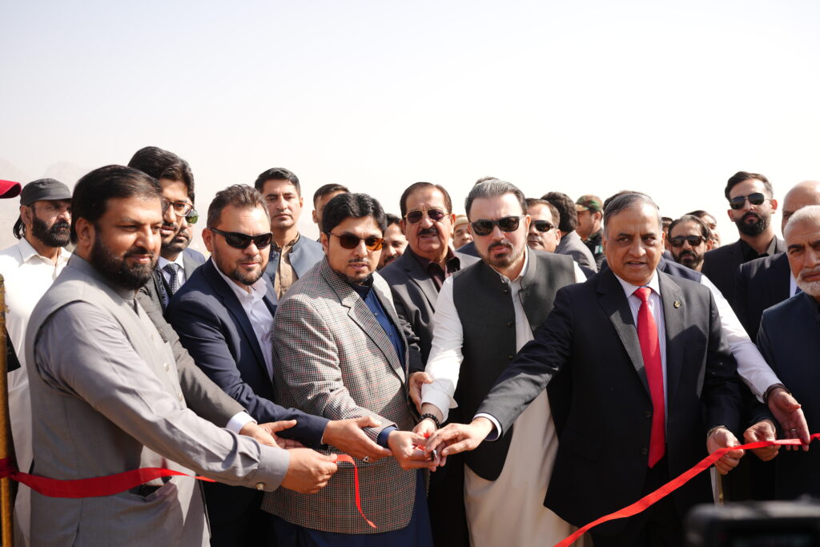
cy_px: 274
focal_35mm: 35
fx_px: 797
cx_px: 410
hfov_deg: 54.4
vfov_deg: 37.9
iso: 160
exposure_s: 1/500
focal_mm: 35
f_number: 4
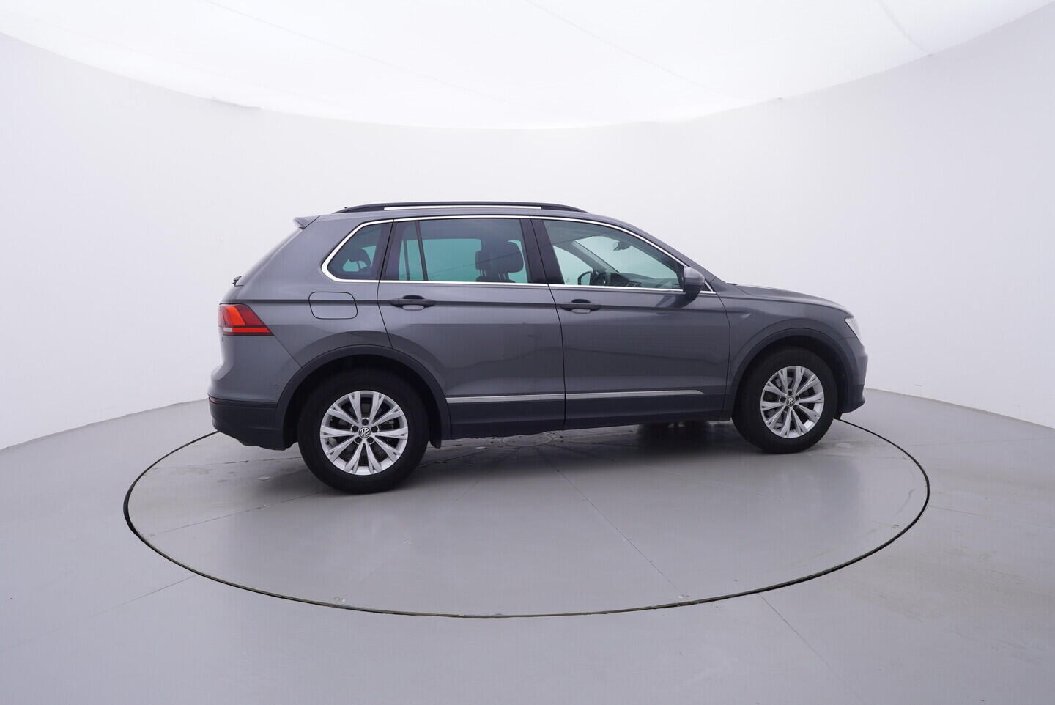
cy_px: 352
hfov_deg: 77.3
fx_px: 660
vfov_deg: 56.2
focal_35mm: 22
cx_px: 528
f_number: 5
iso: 200
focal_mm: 15
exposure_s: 1/80
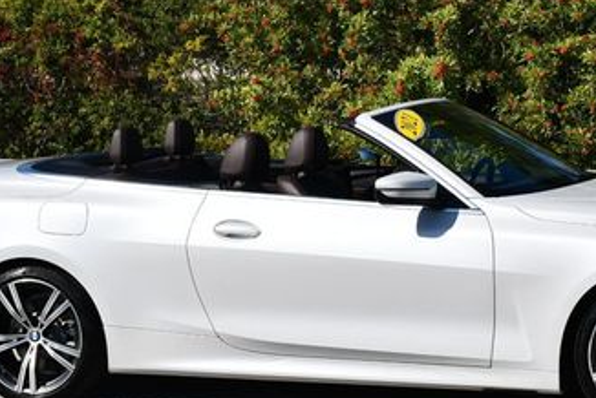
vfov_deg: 9.2
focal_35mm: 149
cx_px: 391
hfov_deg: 13.7
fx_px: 2469
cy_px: 111
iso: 100
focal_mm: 38
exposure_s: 1/400
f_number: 10
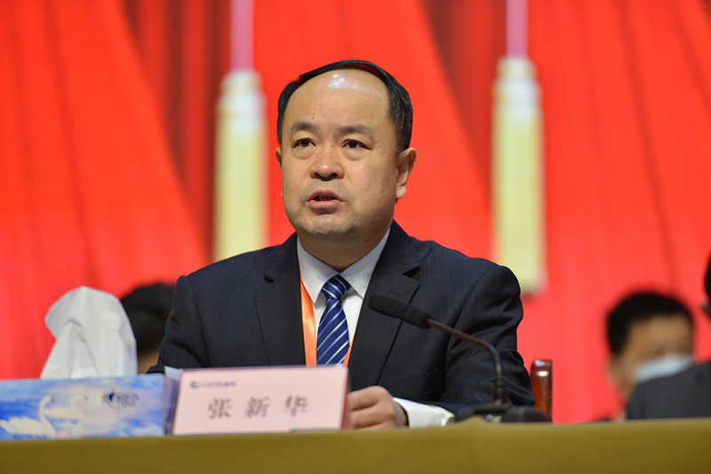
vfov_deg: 6.9
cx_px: 356
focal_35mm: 200
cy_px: 237
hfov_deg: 10.3
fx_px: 3949
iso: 1000
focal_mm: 200
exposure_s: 1/500
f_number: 2.8
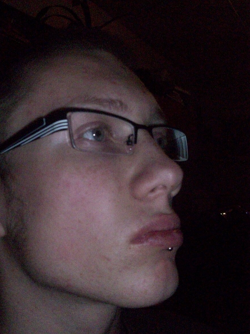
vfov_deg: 52.6
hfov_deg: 40.7
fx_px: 337
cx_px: 122
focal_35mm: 35
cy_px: 170
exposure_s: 1/512
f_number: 2.8
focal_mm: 5.7
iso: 800
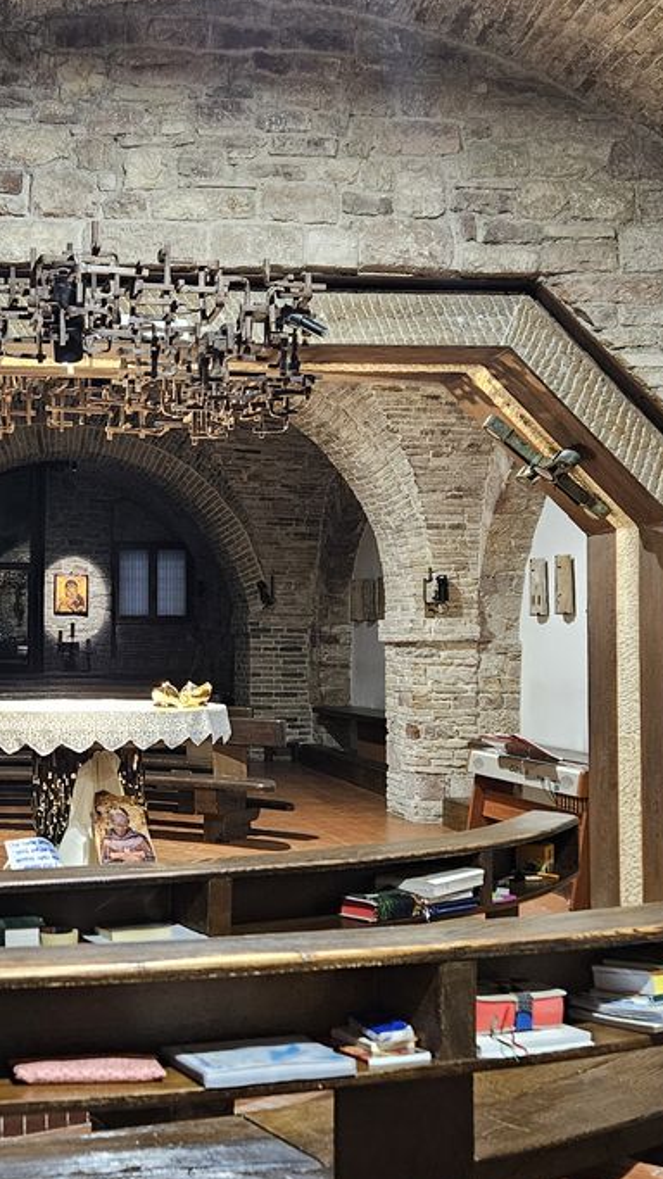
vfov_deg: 46.3
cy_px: 654
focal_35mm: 44
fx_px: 1376
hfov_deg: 26.4
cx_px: 95
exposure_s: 1/33.3
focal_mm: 5.4
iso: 500
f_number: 1.8
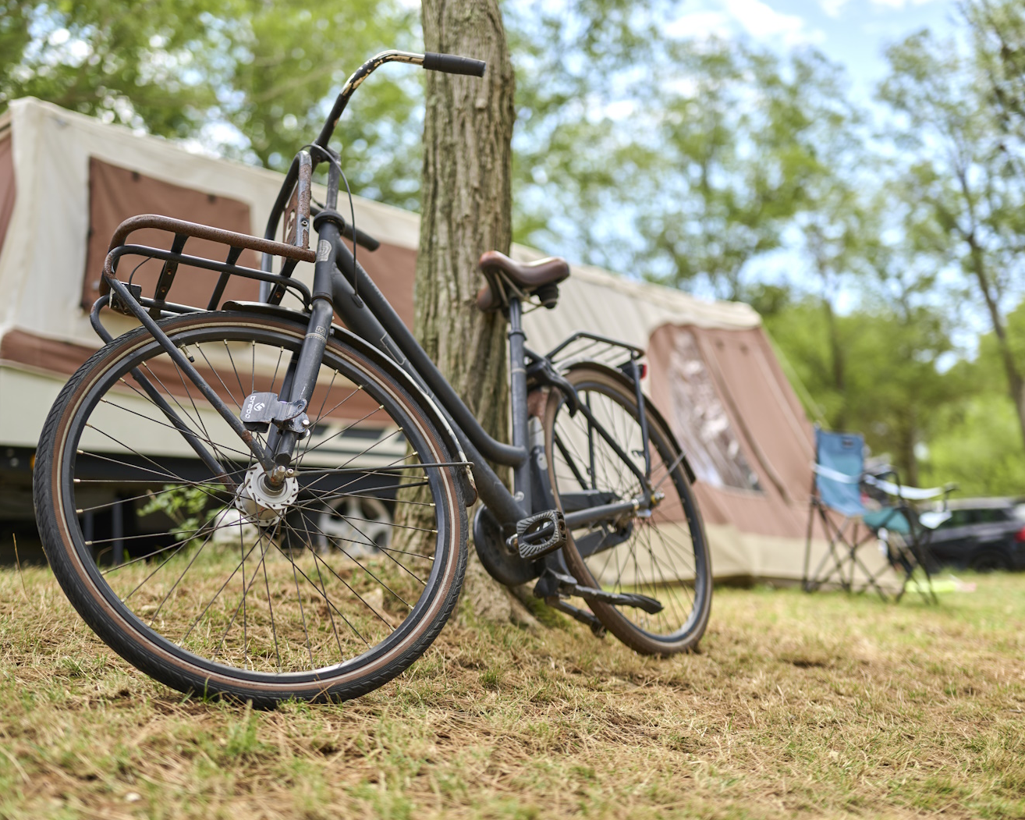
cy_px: 405
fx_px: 1213
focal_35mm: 40
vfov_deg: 37.3
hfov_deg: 45.7
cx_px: 435
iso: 64
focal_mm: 35
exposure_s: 1/2000
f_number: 1.2
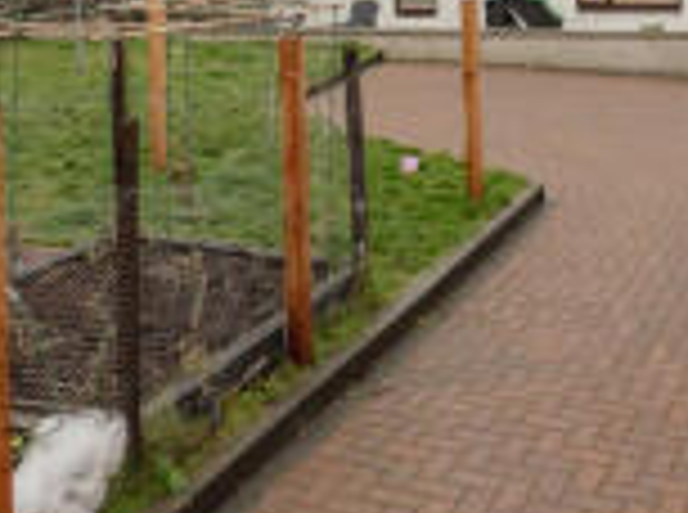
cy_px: -74
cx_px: 481
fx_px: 1011
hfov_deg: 37.0
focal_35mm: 51
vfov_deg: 25.9
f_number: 8
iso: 1000
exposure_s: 1/50
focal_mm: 17
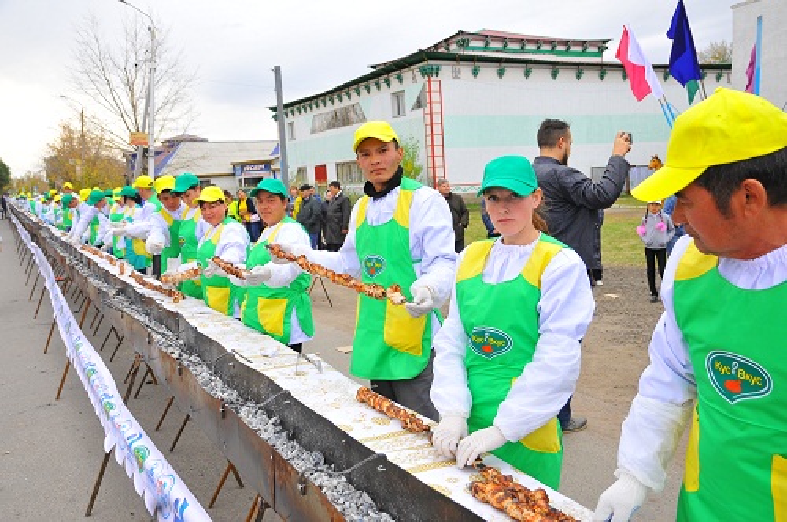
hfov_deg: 62.0
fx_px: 655
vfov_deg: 43.5
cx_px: 394
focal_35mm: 30
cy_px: 261
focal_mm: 20
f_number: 5.6
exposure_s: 1/125
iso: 400
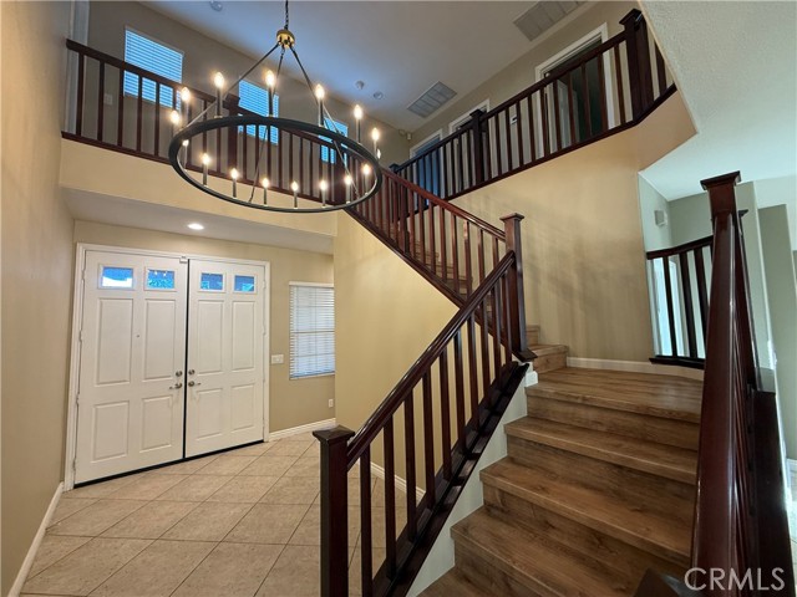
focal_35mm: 14
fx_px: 322
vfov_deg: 85.7
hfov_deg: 102.1
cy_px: 298
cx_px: 398
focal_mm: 2.22
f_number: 2.2
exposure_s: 1/60
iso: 200
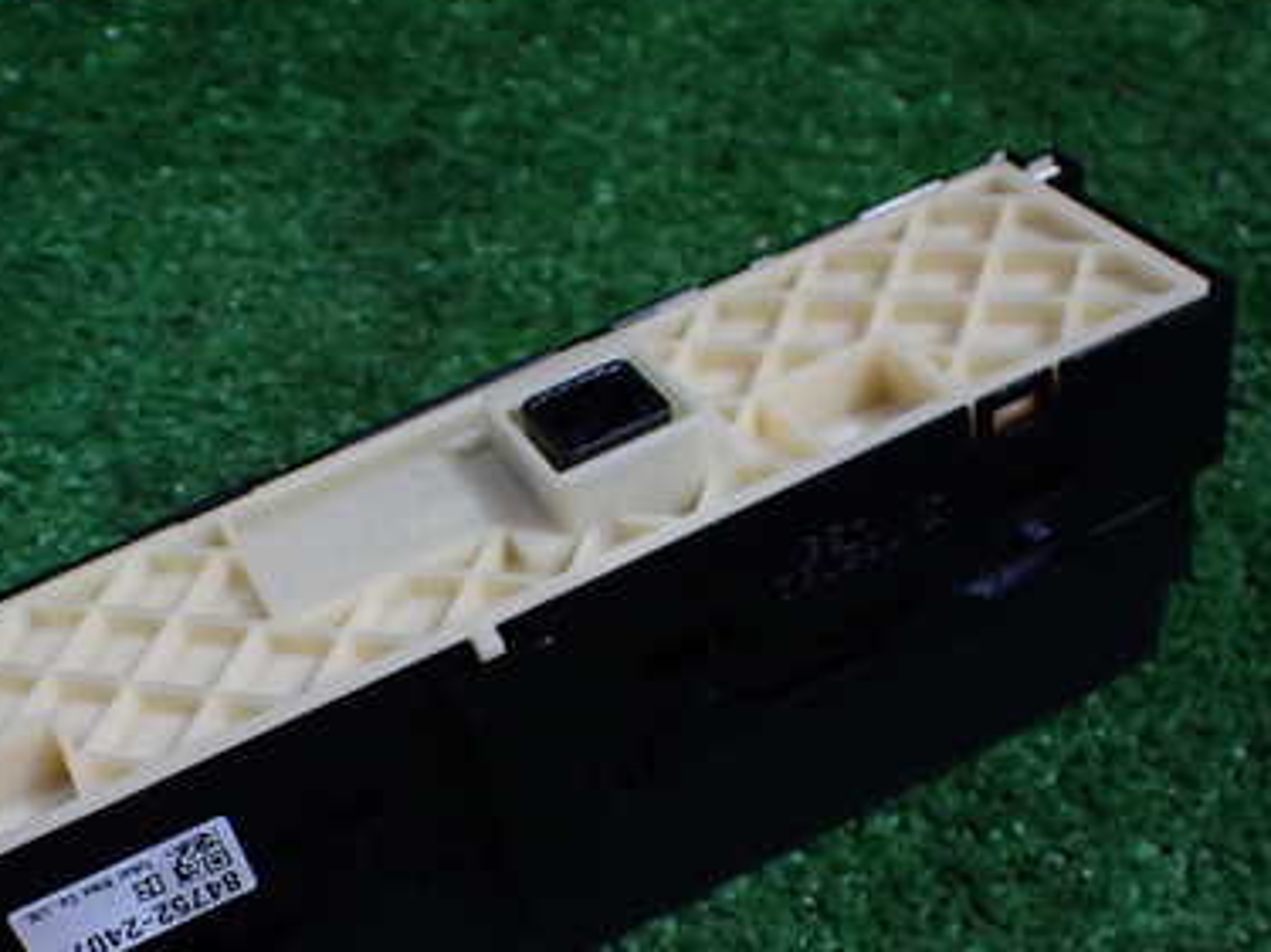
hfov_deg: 39.3
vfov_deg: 29.9
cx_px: 451
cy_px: 684
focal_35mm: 48
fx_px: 1762
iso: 500
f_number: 2.3
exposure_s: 1/125
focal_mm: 5.4
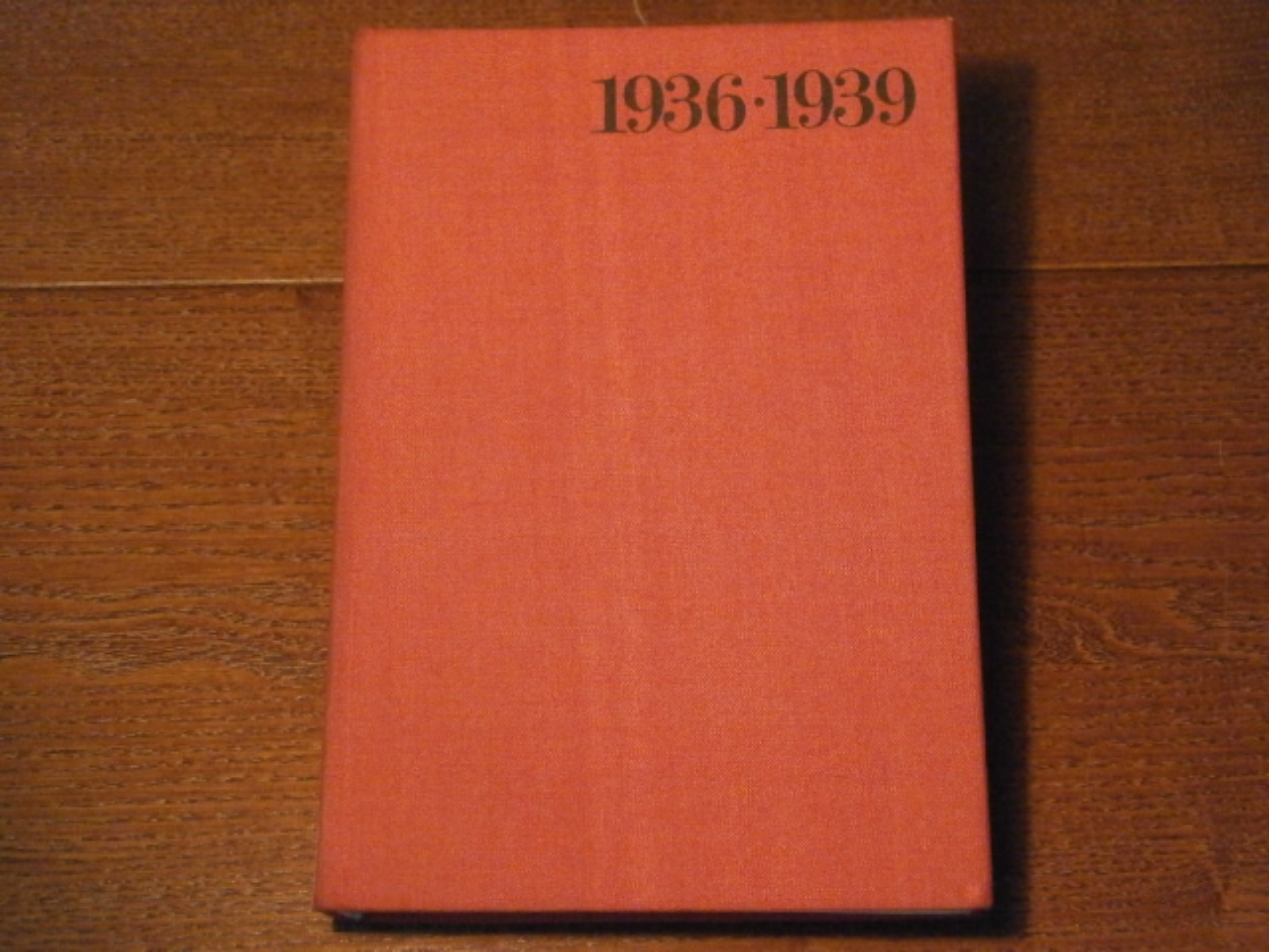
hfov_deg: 30.7
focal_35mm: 63
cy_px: 476
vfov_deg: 23.3
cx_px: 634
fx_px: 2310
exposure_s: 1/40
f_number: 4.6
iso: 800
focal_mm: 11.1
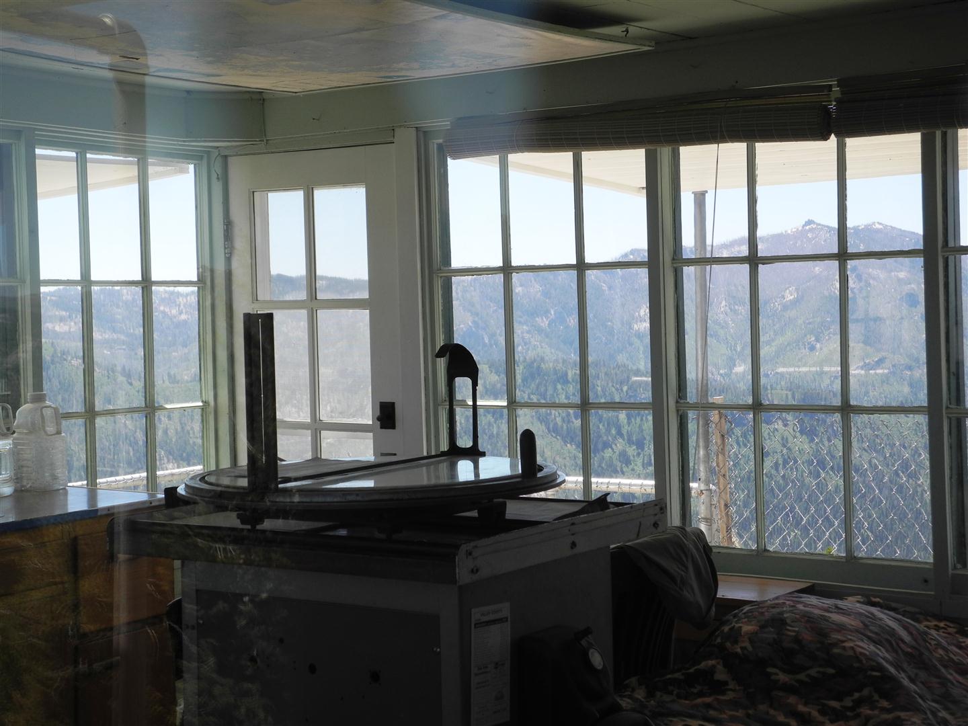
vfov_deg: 24.0
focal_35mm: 61
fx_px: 1706
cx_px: 484
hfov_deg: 31.7
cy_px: 363
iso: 100
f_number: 3.5
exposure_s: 1/588
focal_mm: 13
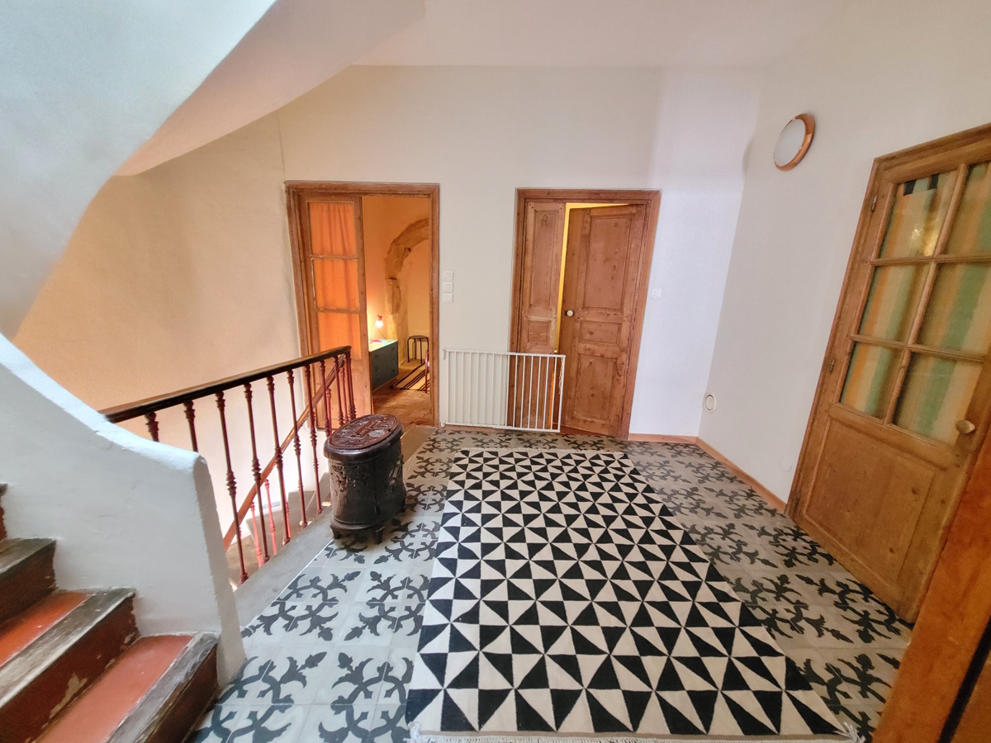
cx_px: 496
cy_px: 372
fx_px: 372
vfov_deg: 89.9
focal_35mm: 13
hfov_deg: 106.2
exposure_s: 1/25
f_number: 2.2
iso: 1000
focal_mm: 1.74
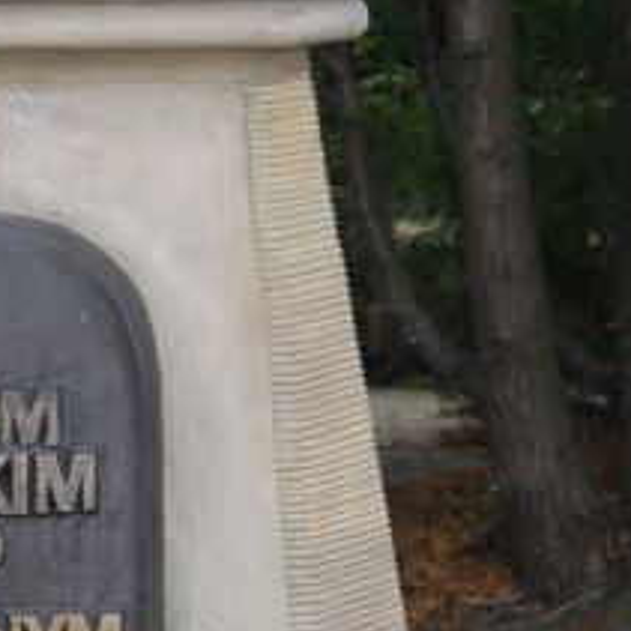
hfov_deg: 8.1
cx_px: -182
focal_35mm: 212
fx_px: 4378
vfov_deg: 8.2
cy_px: 483
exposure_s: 1/125
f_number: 5.6
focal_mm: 55
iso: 400
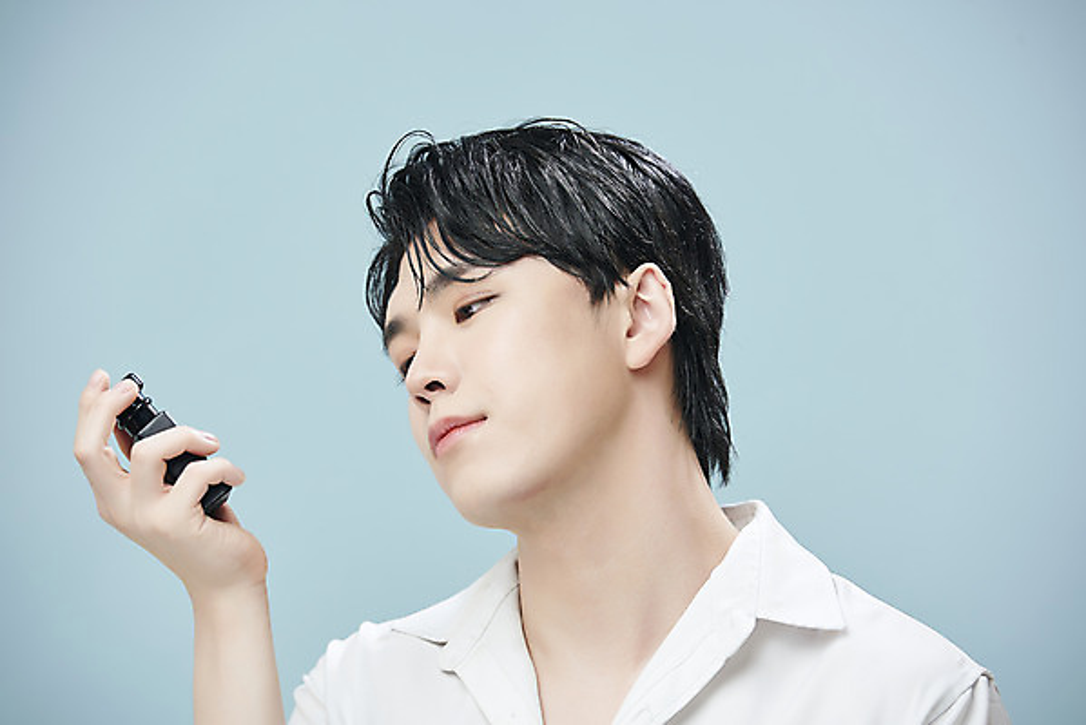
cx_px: 543
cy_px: 362
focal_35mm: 190
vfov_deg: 7.2
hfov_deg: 10.8
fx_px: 5734
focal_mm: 190
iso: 50
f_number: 5.6
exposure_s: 1/125
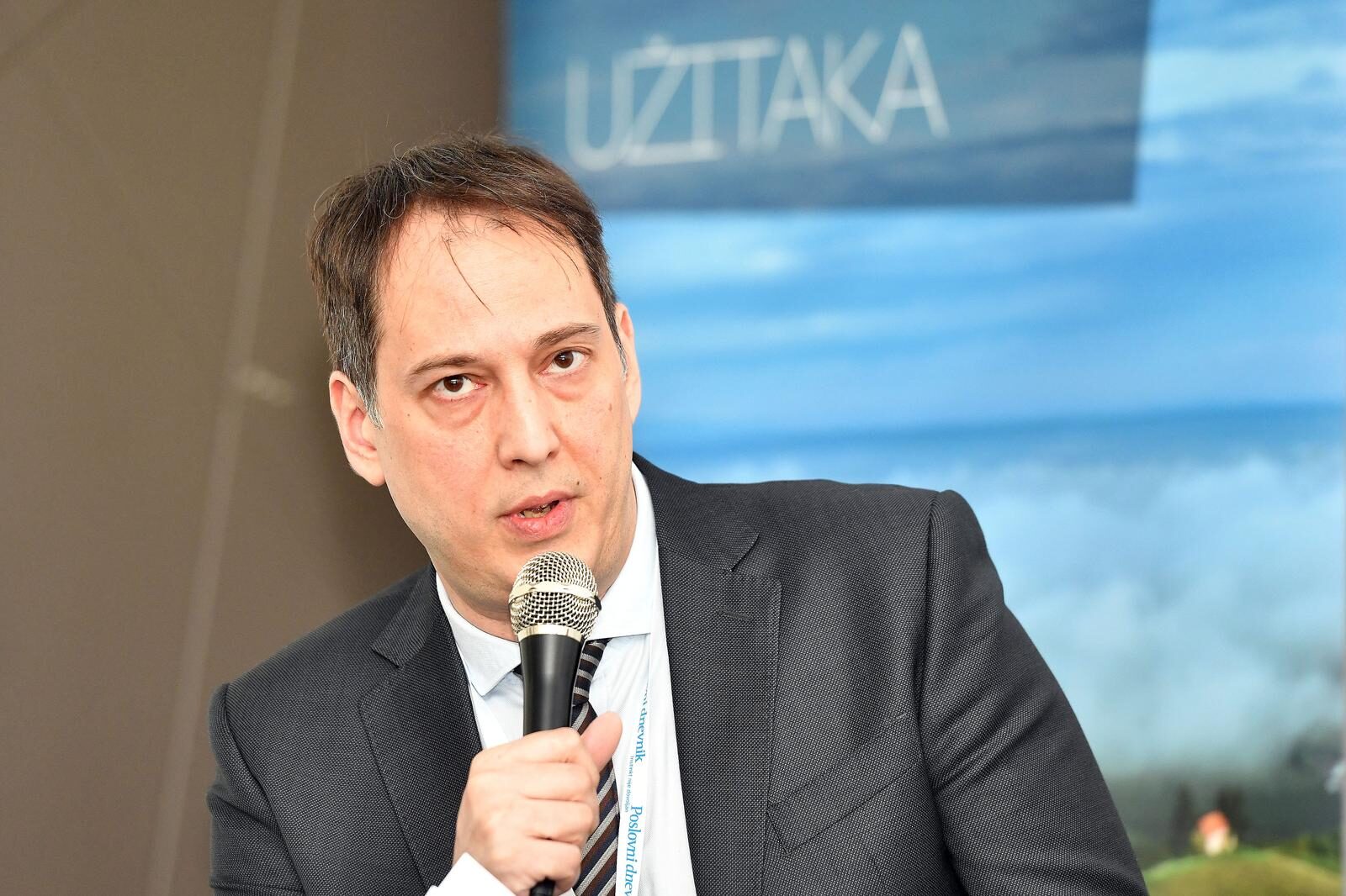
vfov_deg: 6.9
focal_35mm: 200
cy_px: 448
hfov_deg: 10.3
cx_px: 673
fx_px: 7476
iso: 1600
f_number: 5
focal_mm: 200
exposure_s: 1/160
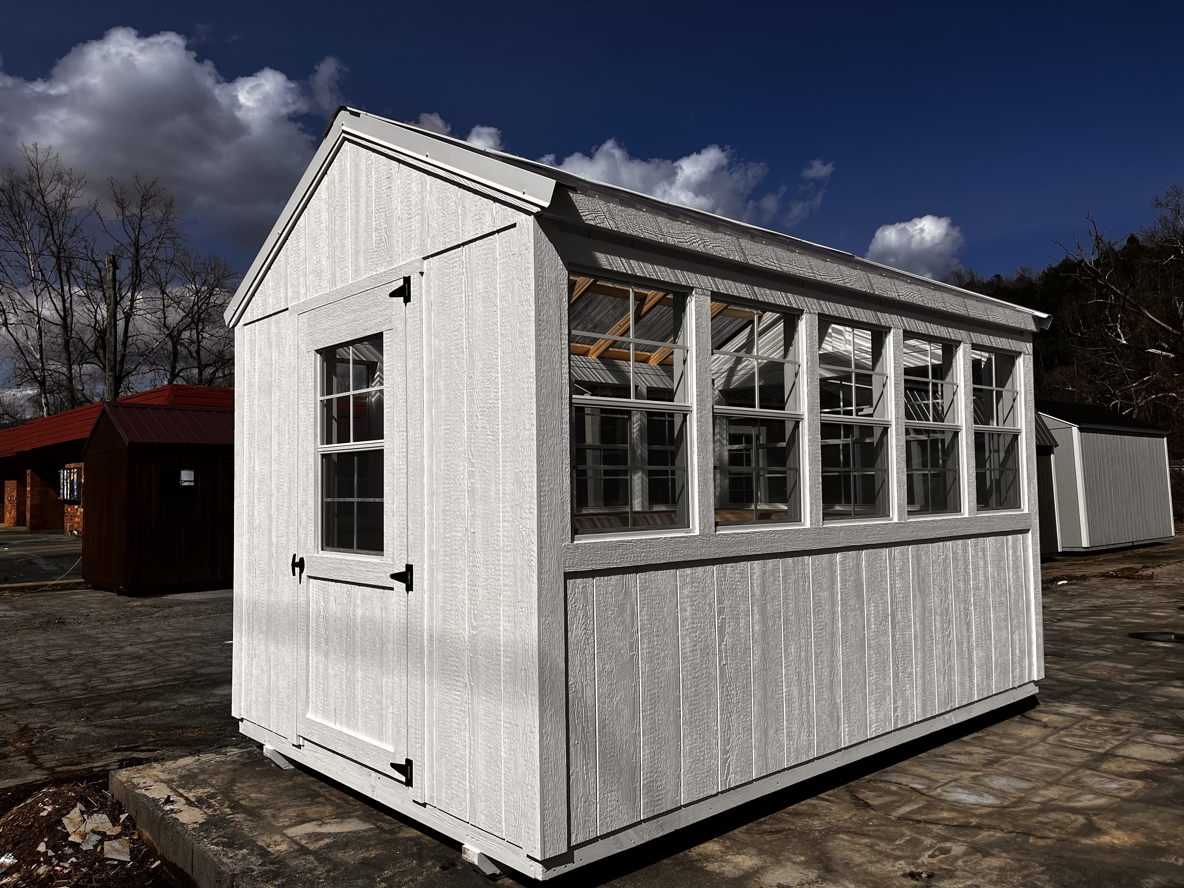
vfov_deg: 53.1
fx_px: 889
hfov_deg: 67.3
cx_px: 592
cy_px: 444
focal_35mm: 26
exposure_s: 1/13333
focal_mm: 5.1
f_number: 1.6
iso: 50
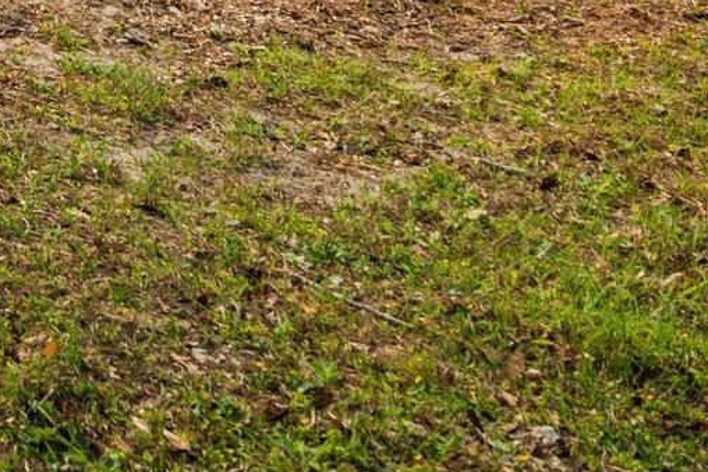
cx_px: -421
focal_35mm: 125
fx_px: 2459
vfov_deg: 10.2
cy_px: -466
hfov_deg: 14.9
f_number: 9
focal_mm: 31
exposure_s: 1/500
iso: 250
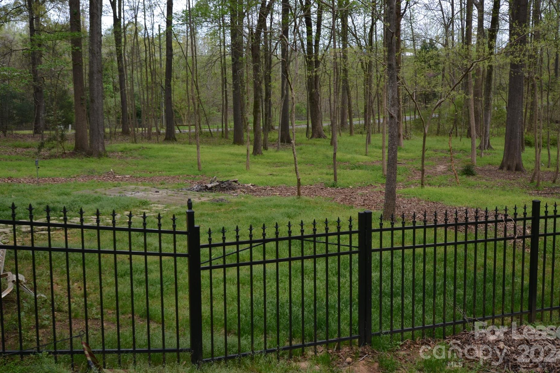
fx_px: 622
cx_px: 280
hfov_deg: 48.5
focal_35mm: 40
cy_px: 172
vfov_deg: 33.4
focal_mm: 24
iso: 110
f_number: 5.6
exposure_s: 1/125
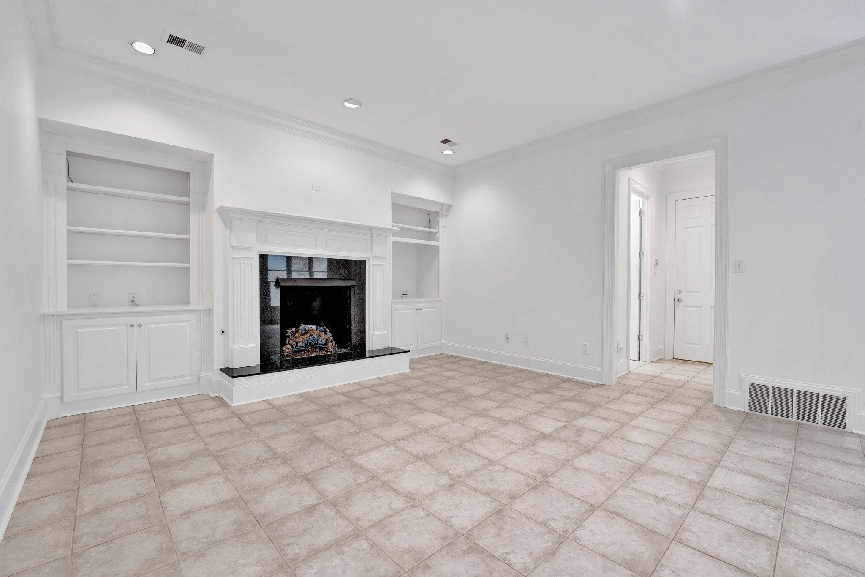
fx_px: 368
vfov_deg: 76.2
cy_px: 288
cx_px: 432
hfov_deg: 99.3
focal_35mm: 15
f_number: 8
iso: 400
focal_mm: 15.3
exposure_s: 1/8
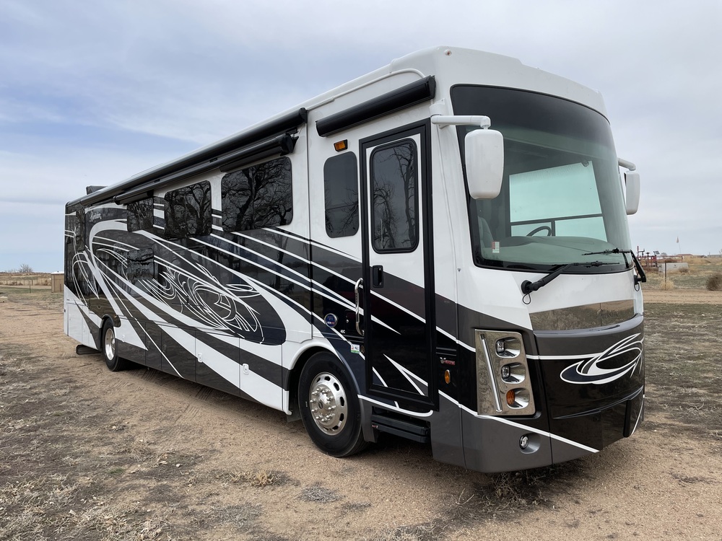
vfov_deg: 53.1
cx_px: 361
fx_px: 542
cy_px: 270
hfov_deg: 67.3
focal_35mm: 26
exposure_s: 1/4000
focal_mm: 4.2
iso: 32
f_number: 1.6
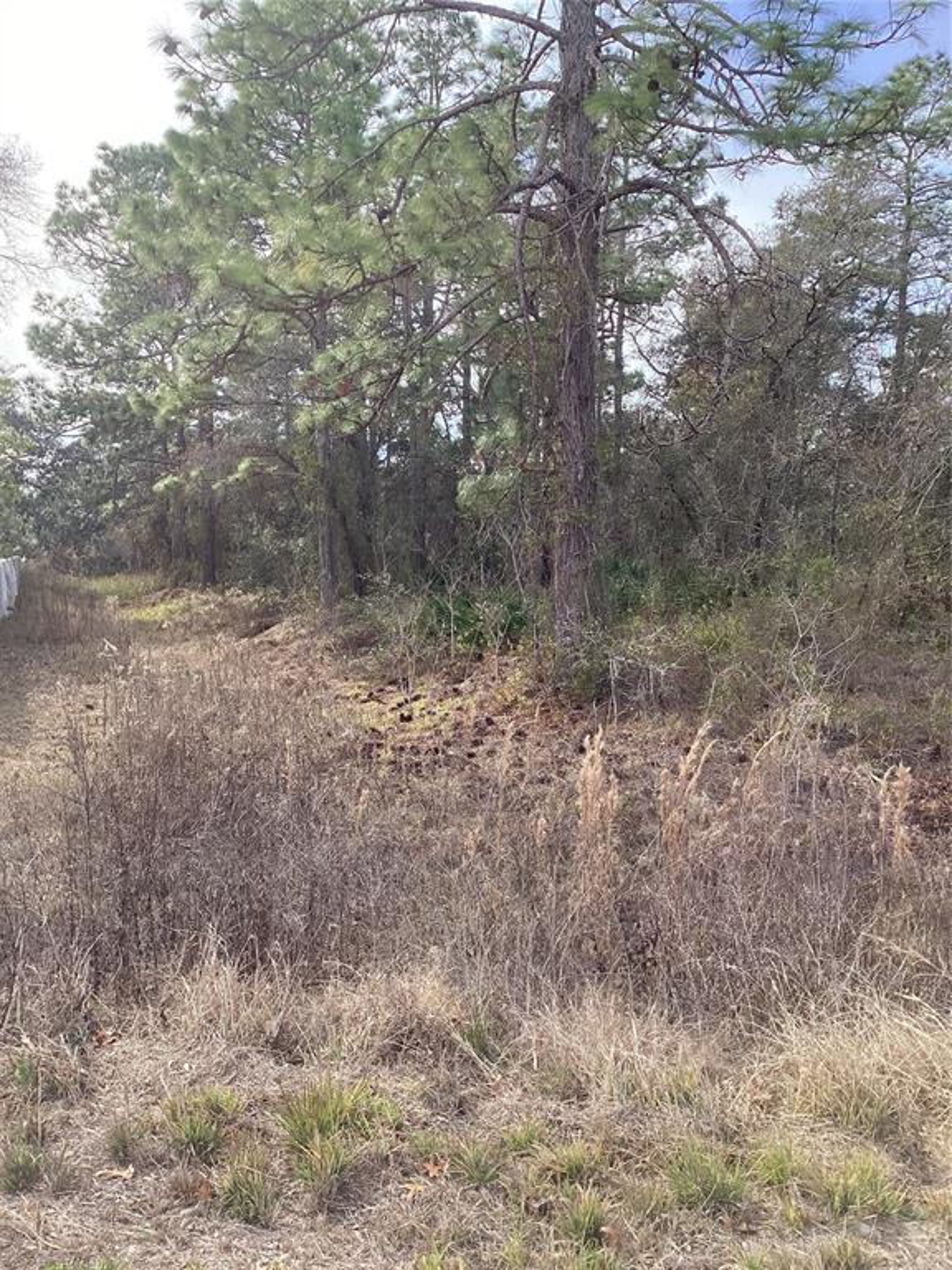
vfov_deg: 58.4
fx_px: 1137
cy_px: 635
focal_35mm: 31
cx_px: 476
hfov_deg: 45.4
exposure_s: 1/310
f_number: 2.4
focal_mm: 3.3
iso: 25
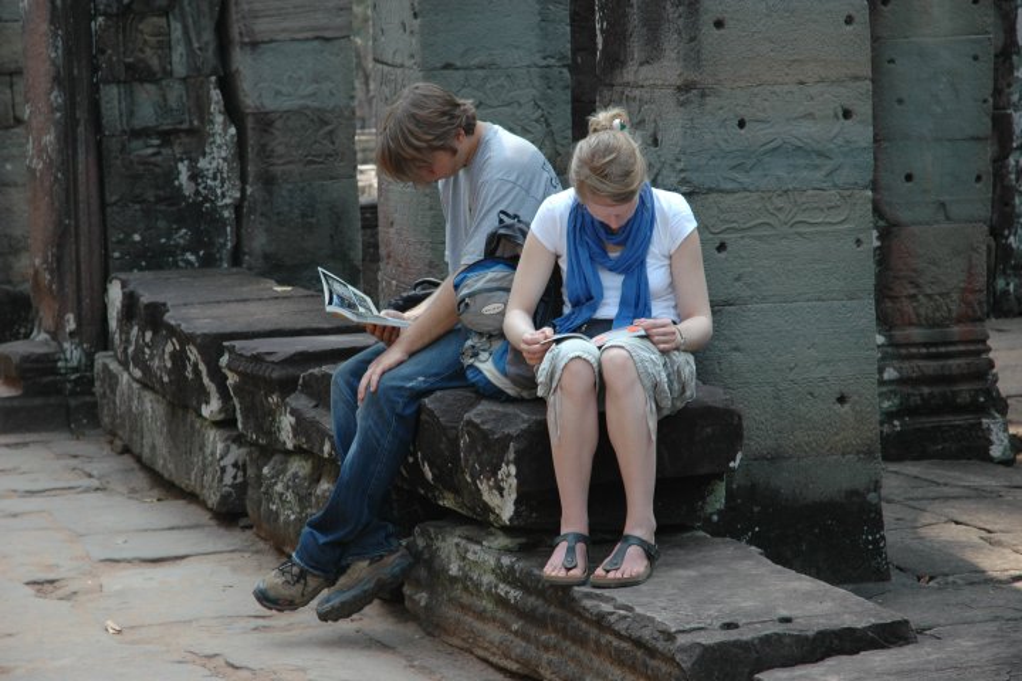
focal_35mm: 105
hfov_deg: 19.5
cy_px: 340
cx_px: 511
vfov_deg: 13.0
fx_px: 2981
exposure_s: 1/125
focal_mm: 70
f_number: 6.3
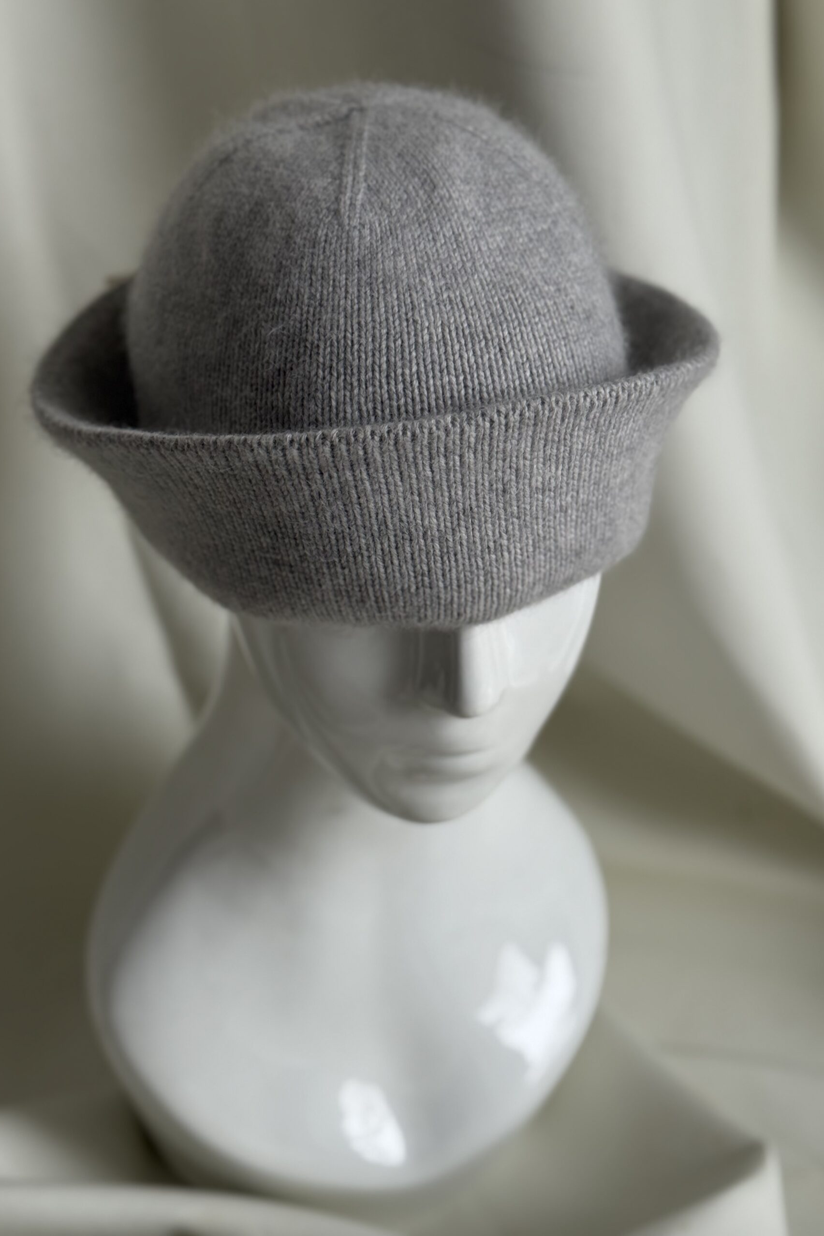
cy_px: 618
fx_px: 1717
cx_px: 375
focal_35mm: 50
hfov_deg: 27.0
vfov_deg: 39.6
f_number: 1.78
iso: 80
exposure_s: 1/121
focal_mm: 6.76
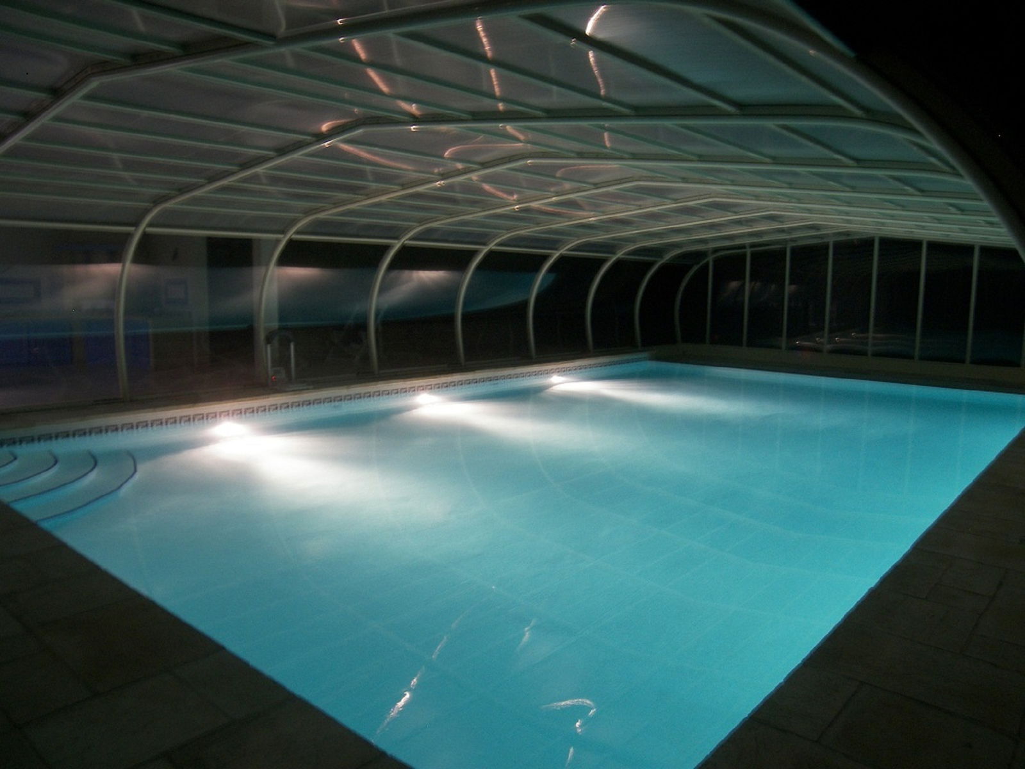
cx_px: 512
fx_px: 770
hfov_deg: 67.3
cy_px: 384
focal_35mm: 26
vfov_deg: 53.1
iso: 100
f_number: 2.8
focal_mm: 5.4
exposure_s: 1/4
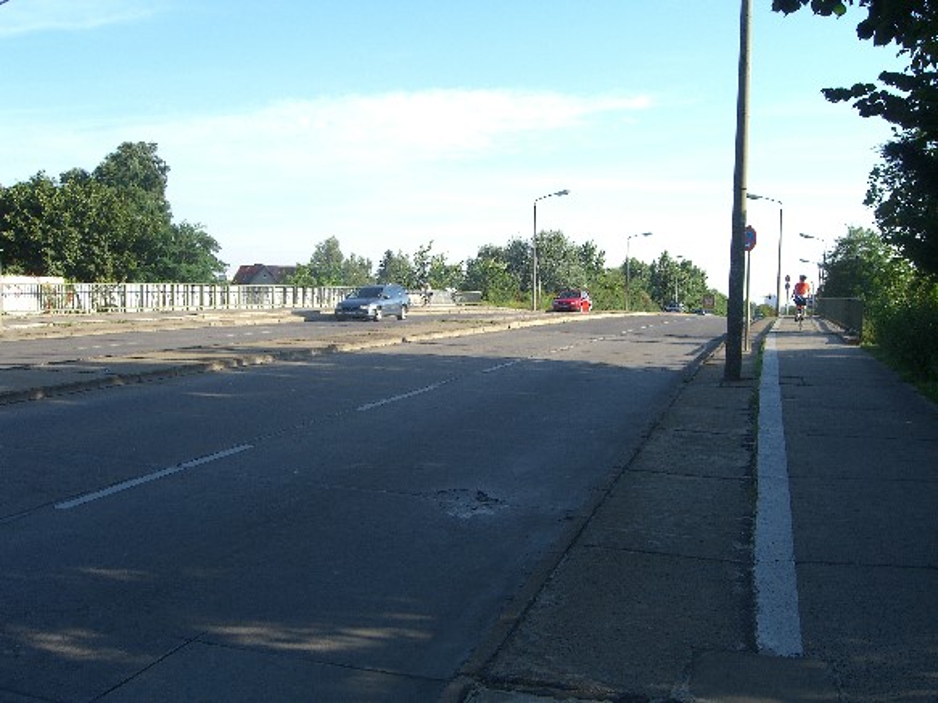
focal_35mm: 38
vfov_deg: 37.7
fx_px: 1029
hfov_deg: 49.0
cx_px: 469
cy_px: 352
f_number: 4
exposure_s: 1/250
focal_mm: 7.9
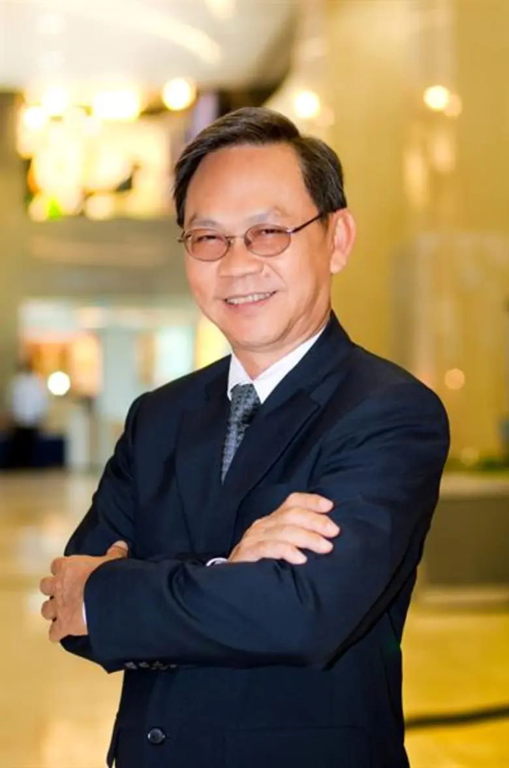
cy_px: 384
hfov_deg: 18.1
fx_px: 1596
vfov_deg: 27.0
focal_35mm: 75
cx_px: 254
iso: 200
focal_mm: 50
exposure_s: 1/125
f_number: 2.8
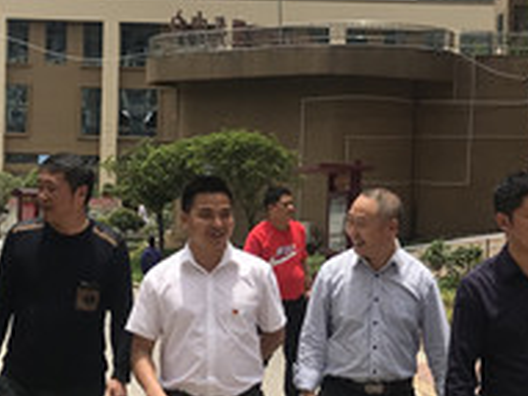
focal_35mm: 88
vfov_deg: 16.8
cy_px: 202
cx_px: 265
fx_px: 1341
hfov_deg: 22.3
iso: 20
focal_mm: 3.99
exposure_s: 1/3425
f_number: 1.8
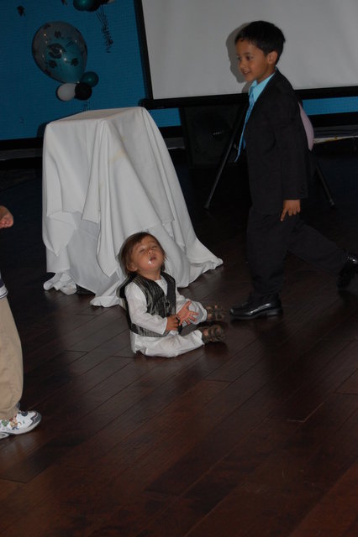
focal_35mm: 69
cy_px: 268
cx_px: 179
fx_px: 1030
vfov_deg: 29.3
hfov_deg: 19.7
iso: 400
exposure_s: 1/60
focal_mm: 46
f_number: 5.3
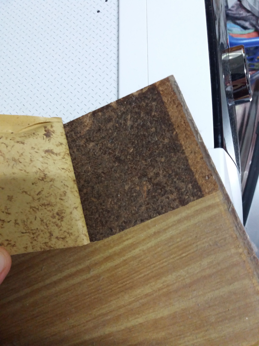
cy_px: 173
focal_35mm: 28
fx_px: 279
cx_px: 130
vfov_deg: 63.4
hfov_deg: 49.7
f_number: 1.9
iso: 250
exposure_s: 1/17
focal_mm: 3.7
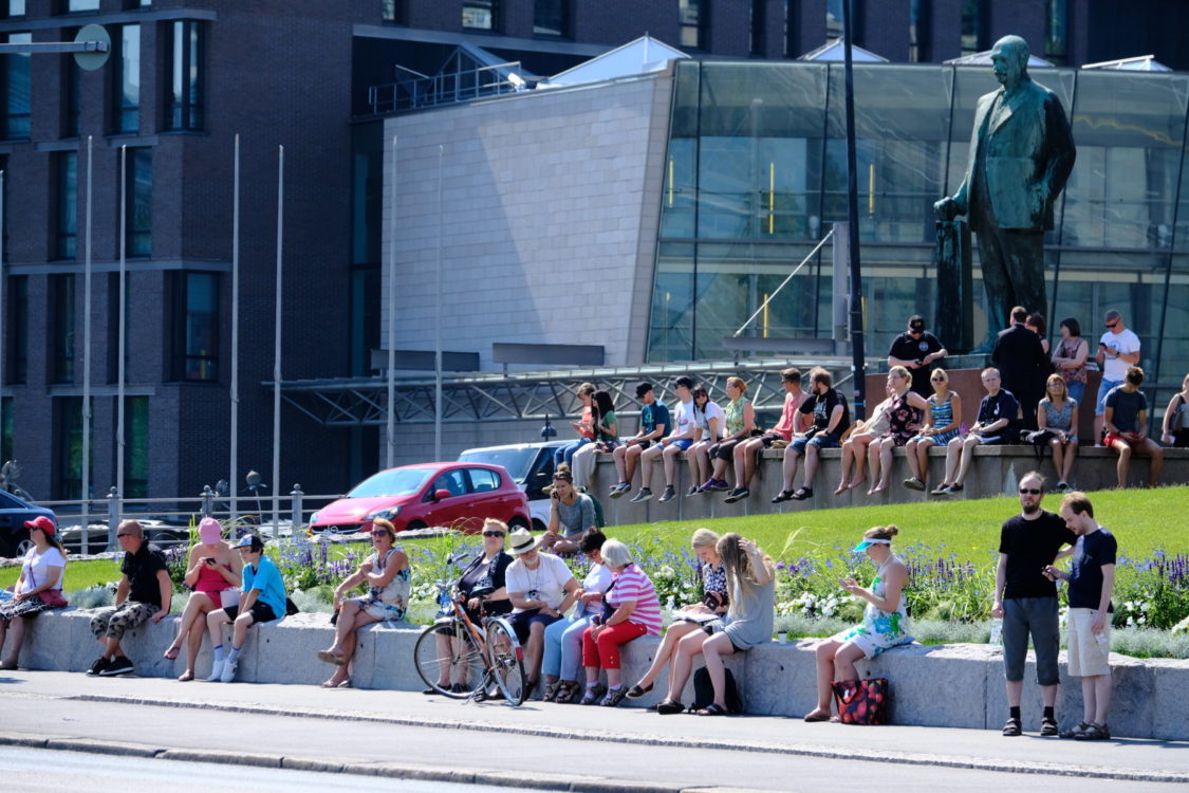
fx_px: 6407
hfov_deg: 10.6
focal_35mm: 194
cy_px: 396
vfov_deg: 7.1
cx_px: 594
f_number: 5.6
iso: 400
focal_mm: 129.2
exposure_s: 1/750
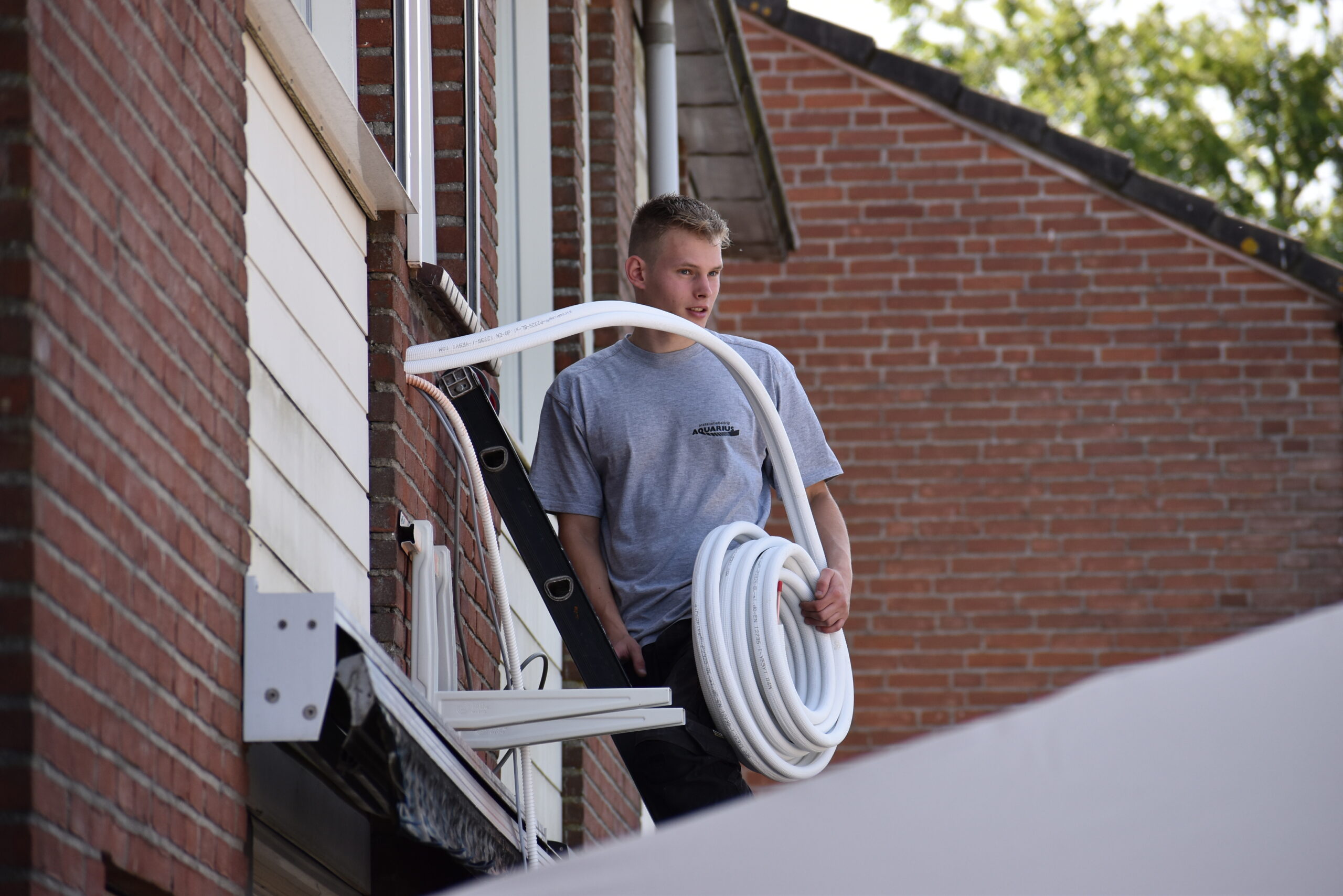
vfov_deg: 5.6
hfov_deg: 8.3
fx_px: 9235
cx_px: 672
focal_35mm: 248
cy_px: 448
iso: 320
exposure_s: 1/500
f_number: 5.6
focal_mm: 165
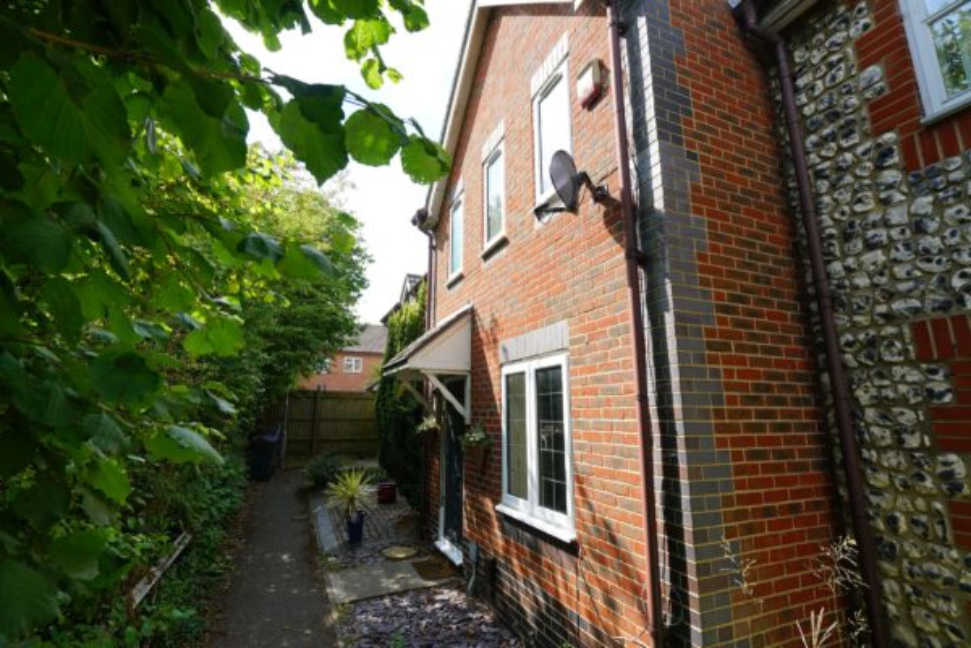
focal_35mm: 16
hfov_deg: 96.7
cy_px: 324
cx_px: 486
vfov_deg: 73.7
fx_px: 432
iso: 100
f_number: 7.1
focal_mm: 16
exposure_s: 1/100
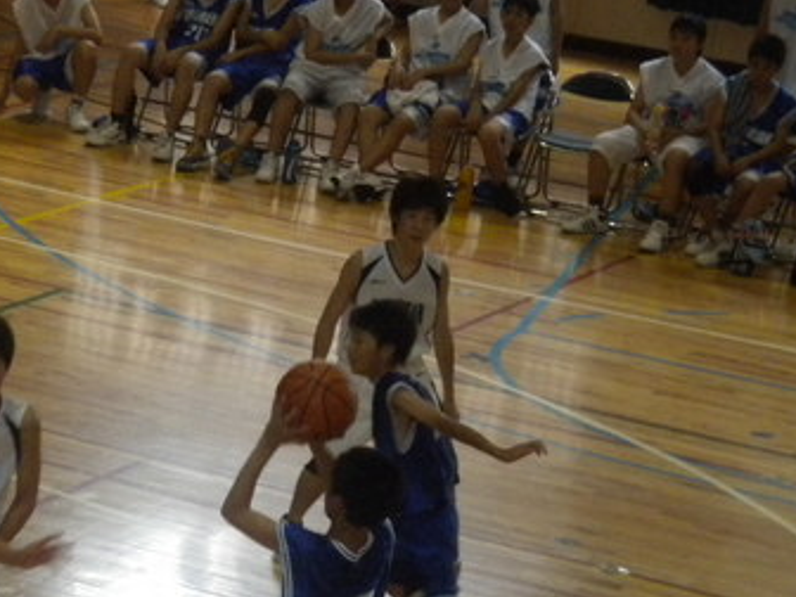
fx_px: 4461
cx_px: 114
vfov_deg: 7.7
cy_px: 411
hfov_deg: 10.2
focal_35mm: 194
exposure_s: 1/138
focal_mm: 18.9
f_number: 5.9
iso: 676
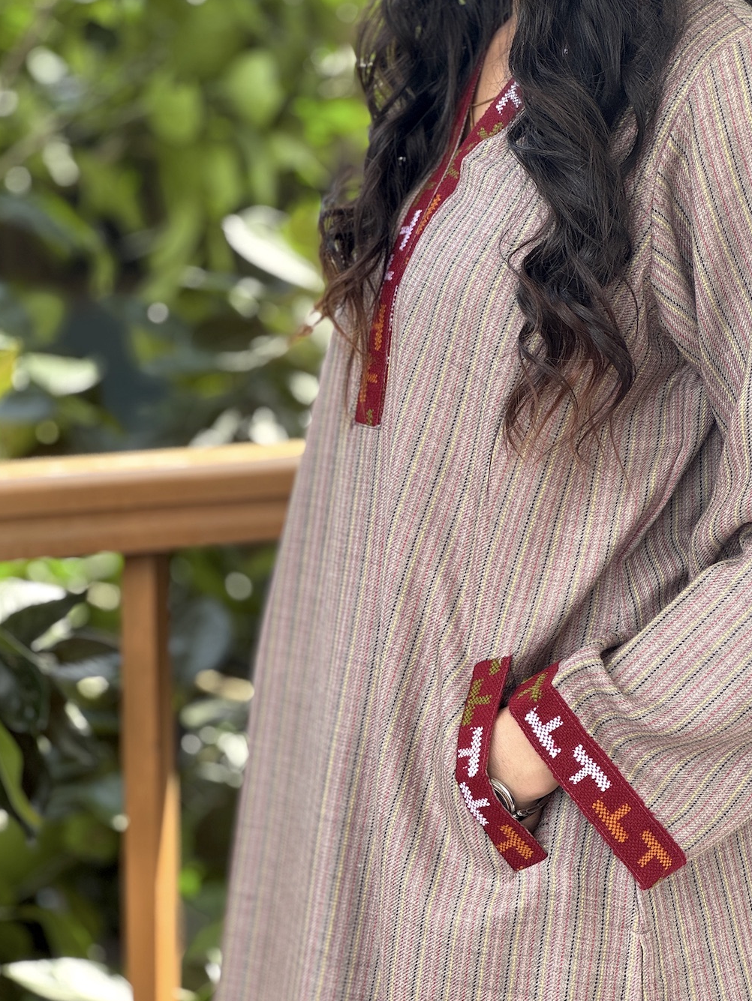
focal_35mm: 82
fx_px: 2374
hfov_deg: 18.0
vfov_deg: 23.8
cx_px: 380
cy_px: 518
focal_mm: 9
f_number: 2.8
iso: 40
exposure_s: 1/99
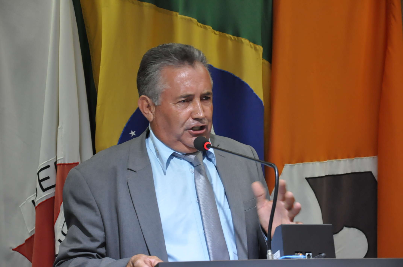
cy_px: 134
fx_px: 1258
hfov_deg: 18.2
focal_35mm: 112
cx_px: 202
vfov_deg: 12.1
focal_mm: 75
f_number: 5.3
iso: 2000
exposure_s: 1/125
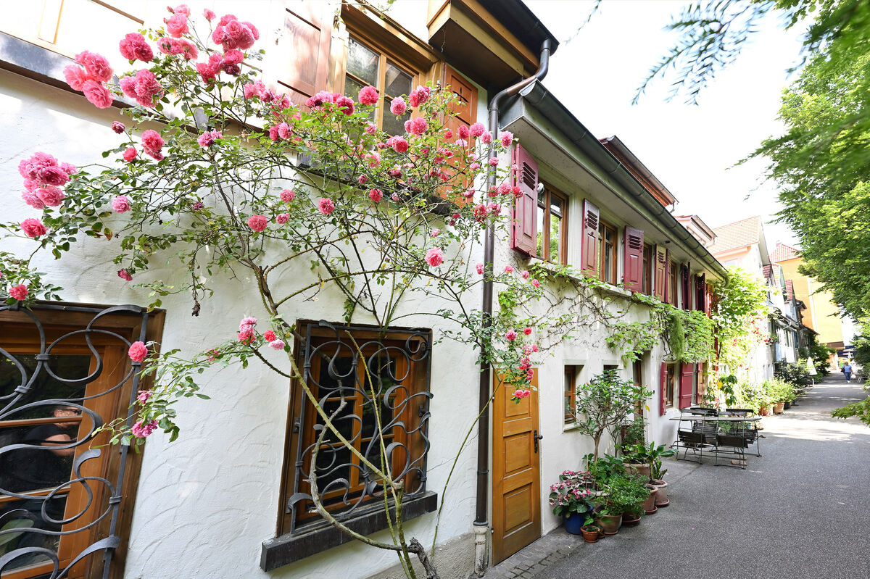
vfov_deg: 81.2
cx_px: 435
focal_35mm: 14
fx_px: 338
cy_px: 290
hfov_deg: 104.3
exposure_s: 1/160
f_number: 4.5
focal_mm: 14
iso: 250
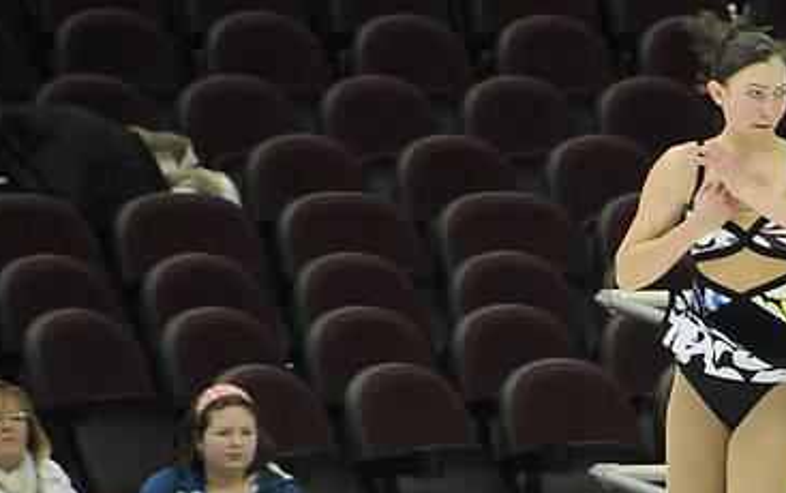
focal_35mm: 565
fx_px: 12112
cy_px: 361
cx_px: 739
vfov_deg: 2.3
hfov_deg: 3.7
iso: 3200
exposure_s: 1/500
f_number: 5.6
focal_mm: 170
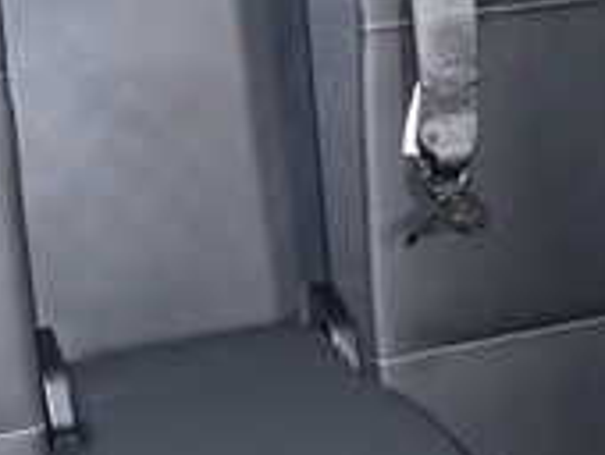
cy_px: 199
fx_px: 1540
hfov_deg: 21.9
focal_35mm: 88
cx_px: 100
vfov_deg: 16.8
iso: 640
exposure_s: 1/30
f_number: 2
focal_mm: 4.5
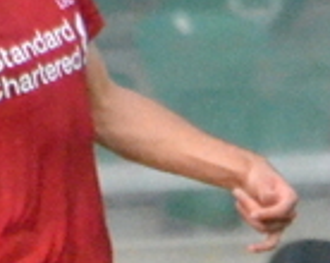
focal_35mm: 3670
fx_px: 35793
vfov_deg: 0.4
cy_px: 398
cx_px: 945
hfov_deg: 0.5
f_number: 6.3
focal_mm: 300
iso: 6400
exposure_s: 1/4000
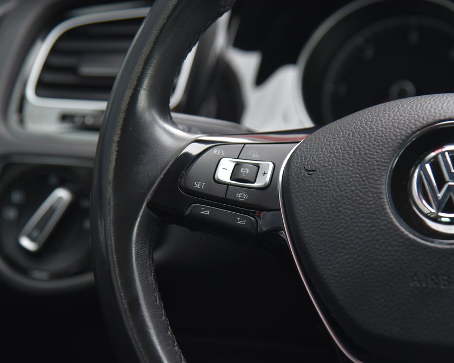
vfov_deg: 11.4
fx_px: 1828
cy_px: 182
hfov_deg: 14.2
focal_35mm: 136
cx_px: 236
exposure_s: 1/80
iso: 500
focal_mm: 120
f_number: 4.5
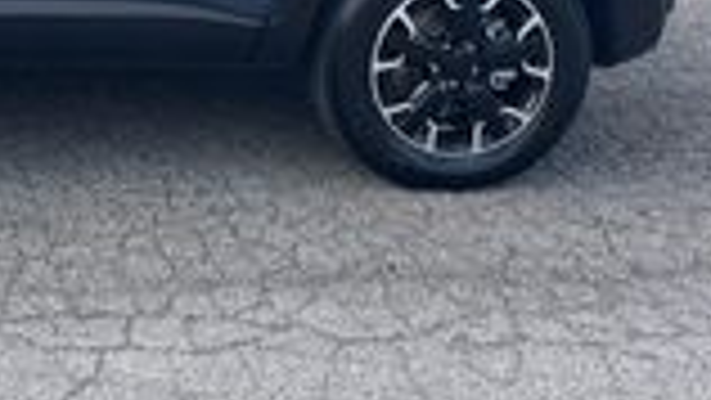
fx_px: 1245
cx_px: -54
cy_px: -162
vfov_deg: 16.9
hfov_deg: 29.1
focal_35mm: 66
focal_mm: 6.76
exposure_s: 1/802
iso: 80
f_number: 1.78
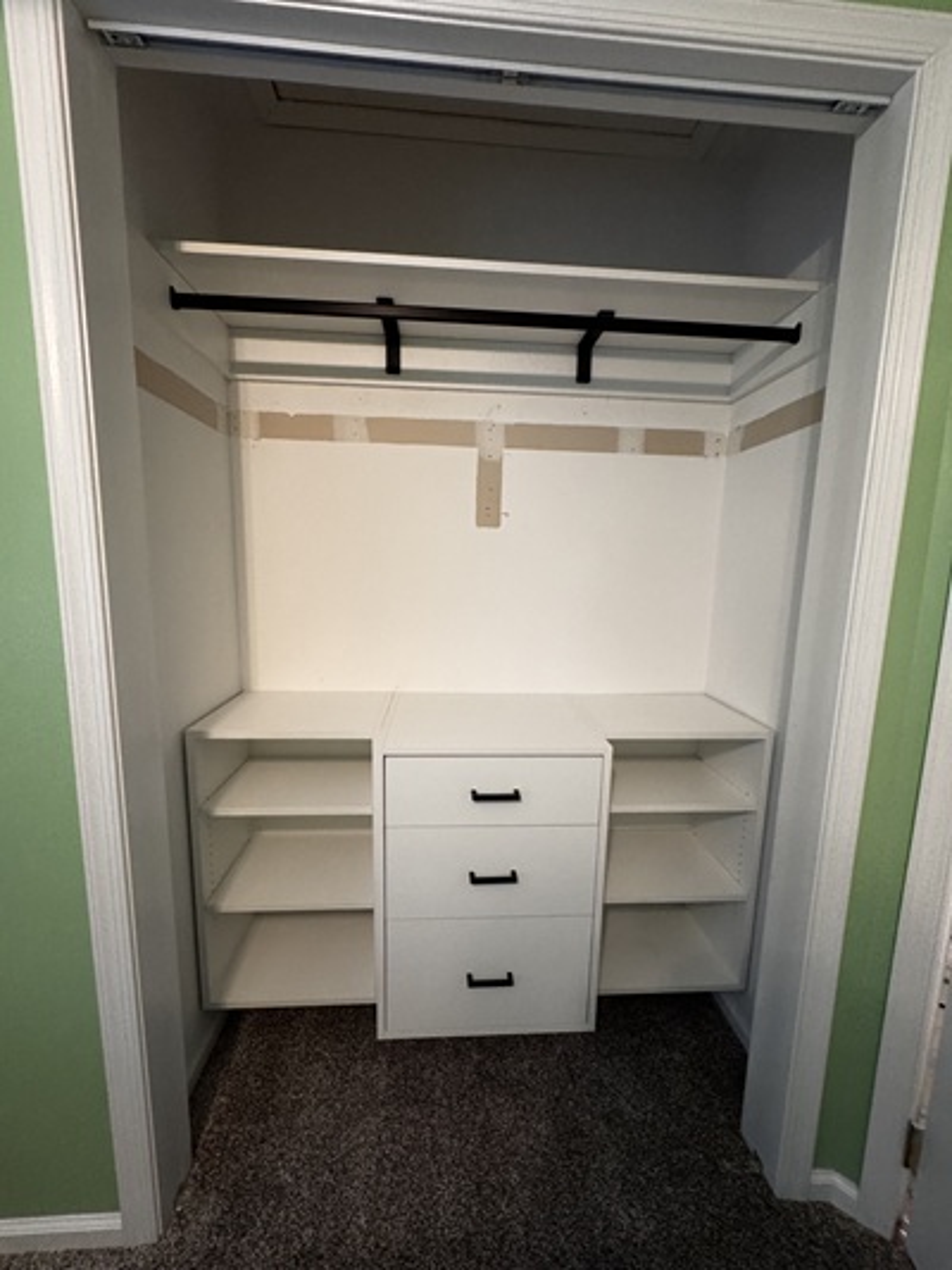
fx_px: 513
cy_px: 635
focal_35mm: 14
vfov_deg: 102.1
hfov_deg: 85.7
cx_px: 476
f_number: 2.2
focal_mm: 2.22
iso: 800
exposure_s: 1/60
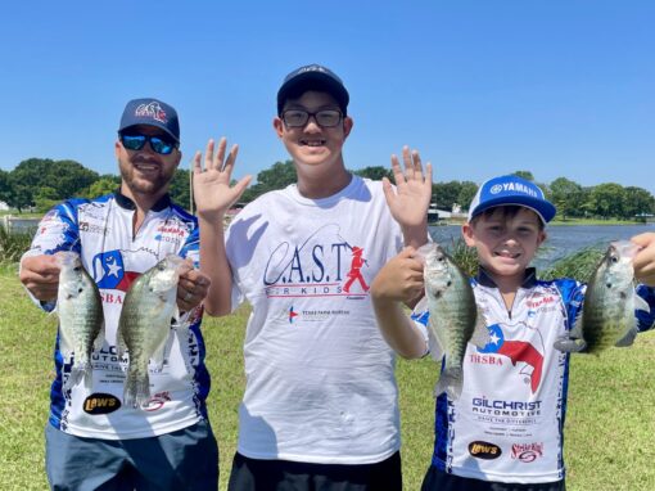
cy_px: 246
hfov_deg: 67.3
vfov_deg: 53.0
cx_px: 328
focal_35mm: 26
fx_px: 492
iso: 32
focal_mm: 4.2
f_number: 1.6
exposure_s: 1/4831
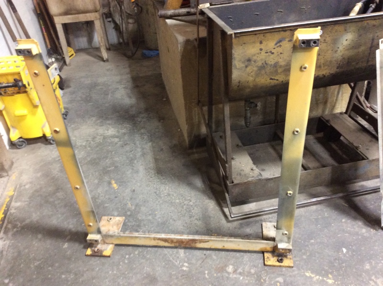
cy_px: 143
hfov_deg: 56.9
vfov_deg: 44.1
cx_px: 192
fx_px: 354
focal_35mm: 32
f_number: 2.4
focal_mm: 3.3
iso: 250
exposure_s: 1/24
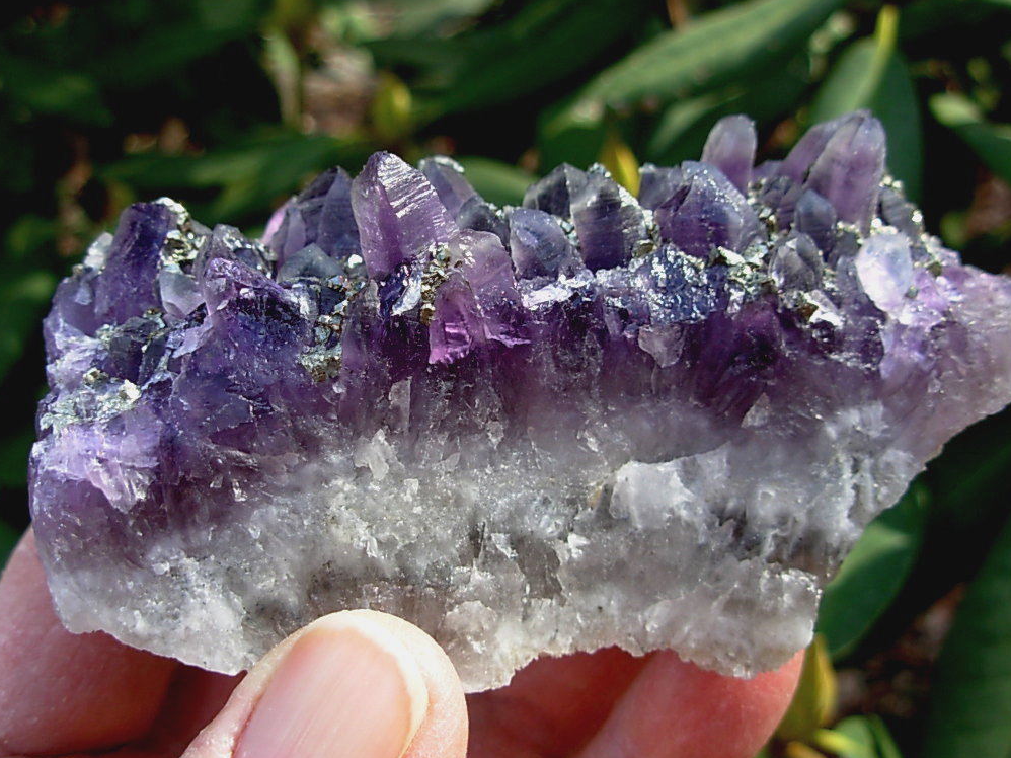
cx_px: 495
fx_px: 1139
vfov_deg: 36.8
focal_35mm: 39
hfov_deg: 47.9
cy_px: 379
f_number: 2.9
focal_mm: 6.3
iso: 50
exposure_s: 1/181
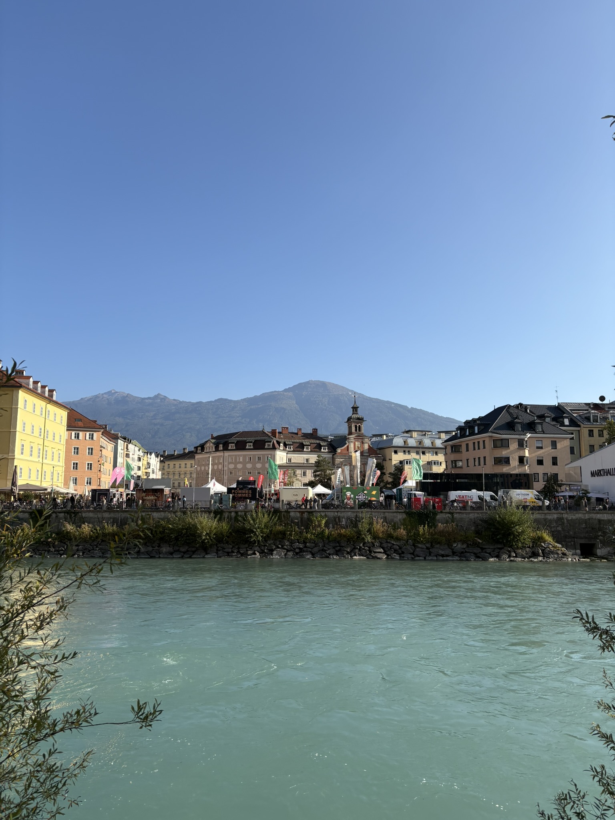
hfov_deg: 53.1
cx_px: 308
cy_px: 410
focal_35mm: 26
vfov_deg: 67.3
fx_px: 616
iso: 50
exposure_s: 1/2747
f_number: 1.6
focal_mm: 5.96
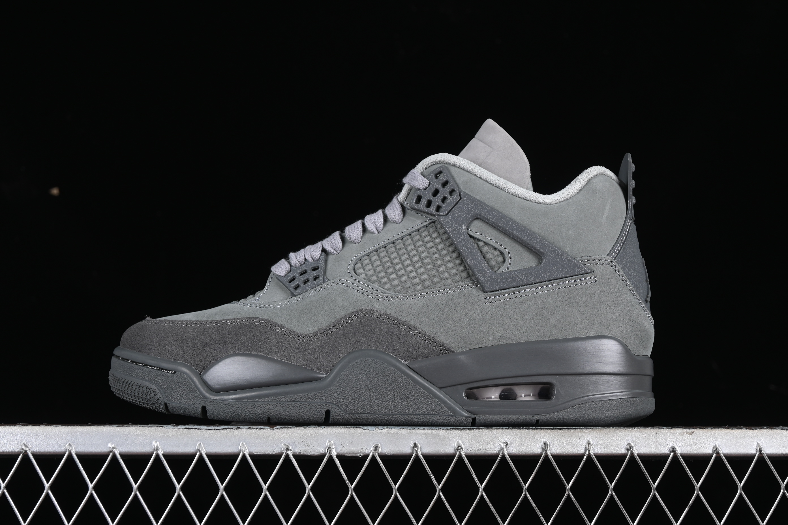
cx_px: 394
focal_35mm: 75
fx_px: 1642
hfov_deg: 27.0
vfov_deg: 18.2
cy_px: 262
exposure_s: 1/80
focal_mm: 50
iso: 160
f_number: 7.1
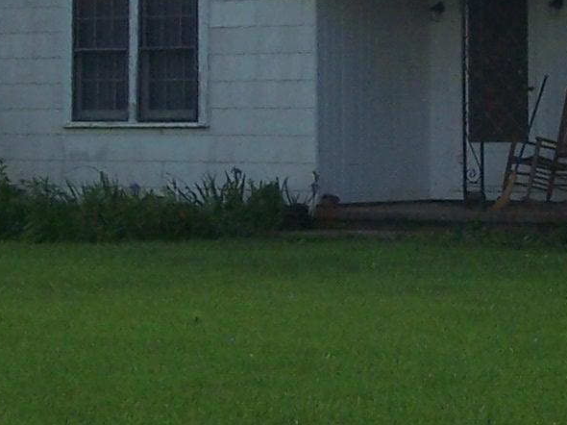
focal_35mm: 166
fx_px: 2718
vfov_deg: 8.9
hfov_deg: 11.9
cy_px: 47
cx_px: 474
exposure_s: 1/800
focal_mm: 6.3
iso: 80
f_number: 2.8
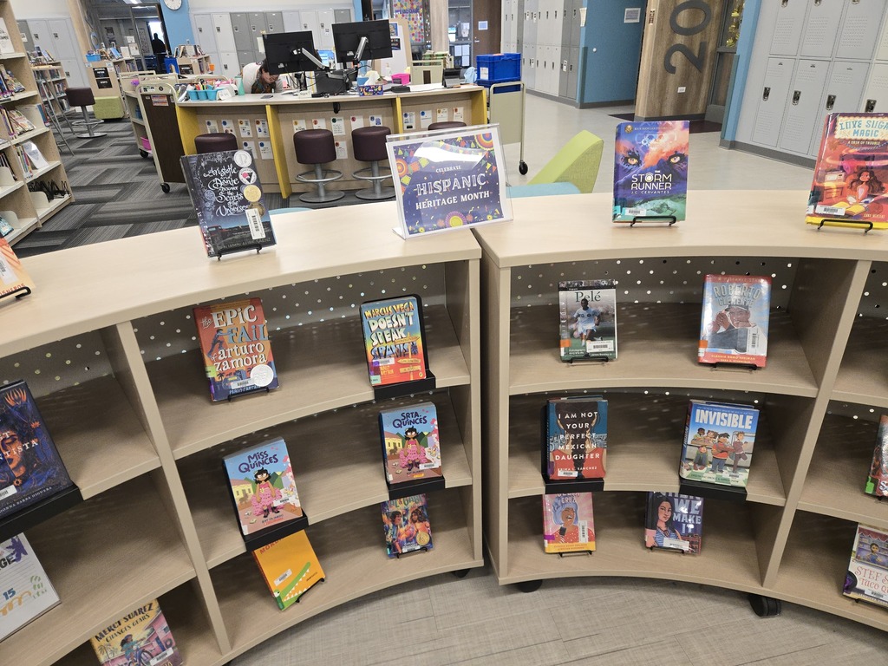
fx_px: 590
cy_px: 333
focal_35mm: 23
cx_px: 444
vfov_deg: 58.9
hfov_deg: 73.9
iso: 200
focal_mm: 5.4
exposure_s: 1/120
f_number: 1.8
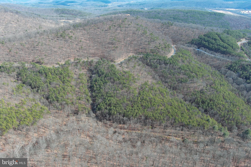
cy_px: 84
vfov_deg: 45.0
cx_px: 126
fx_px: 202
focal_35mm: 29
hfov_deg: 63.7
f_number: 2.8
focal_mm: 10.57
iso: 100
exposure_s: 1/409
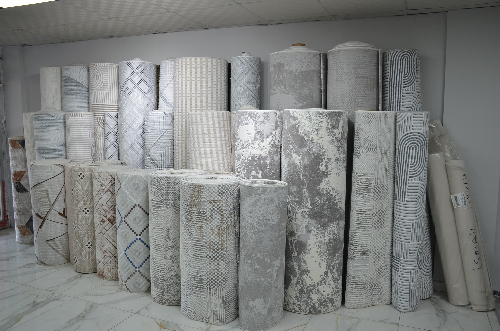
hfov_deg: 62.0
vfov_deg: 43.4
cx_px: 250
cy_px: 166
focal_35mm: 30
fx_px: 416
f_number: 5
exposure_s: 1/100
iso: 400
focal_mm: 20
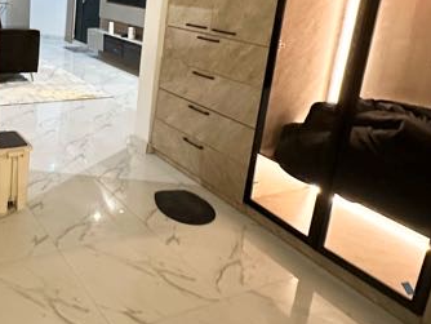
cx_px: 57
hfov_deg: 48.1
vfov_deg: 39.7
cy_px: 82
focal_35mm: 35
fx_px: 436
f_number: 2.2
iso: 1000
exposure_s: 1/50
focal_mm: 2.22
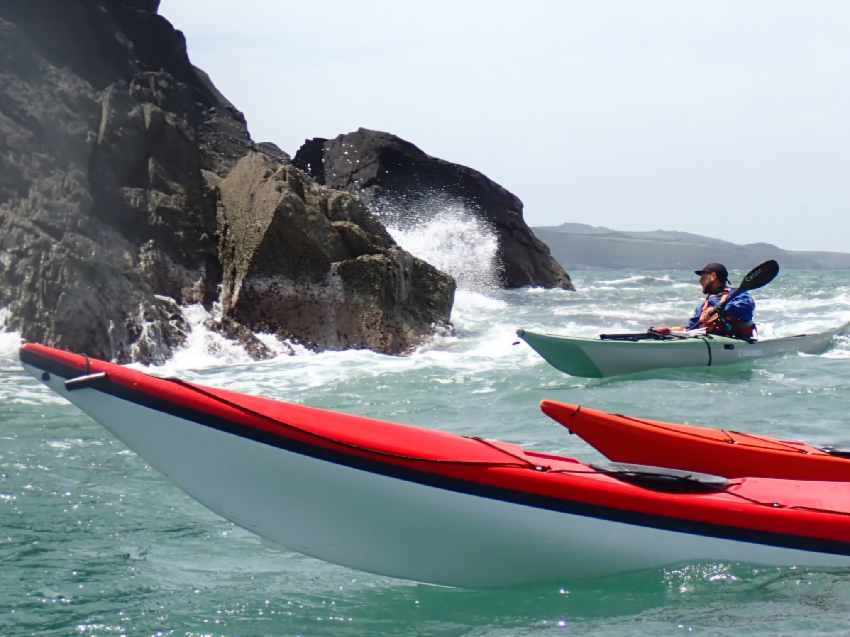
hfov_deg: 35.6
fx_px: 1326
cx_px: 425
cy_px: 318
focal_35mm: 54
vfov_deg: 27.0
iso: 100
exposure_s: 1/667
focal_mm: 9.65
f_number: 4.5
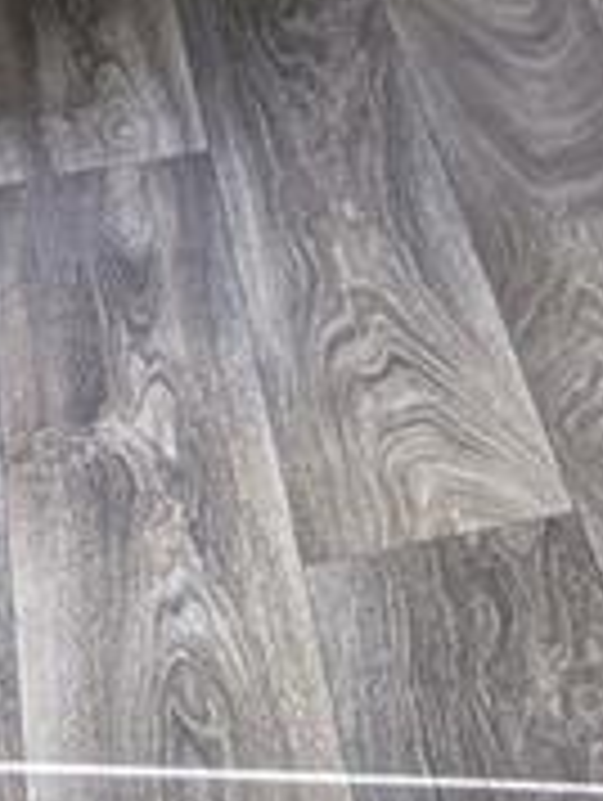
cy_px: -1048
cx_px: 1771
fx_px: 3754
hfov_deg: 8.0
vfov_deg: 10.6
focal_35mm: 162
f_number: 1.68
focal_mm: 6.9
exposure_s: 1/107
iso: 97
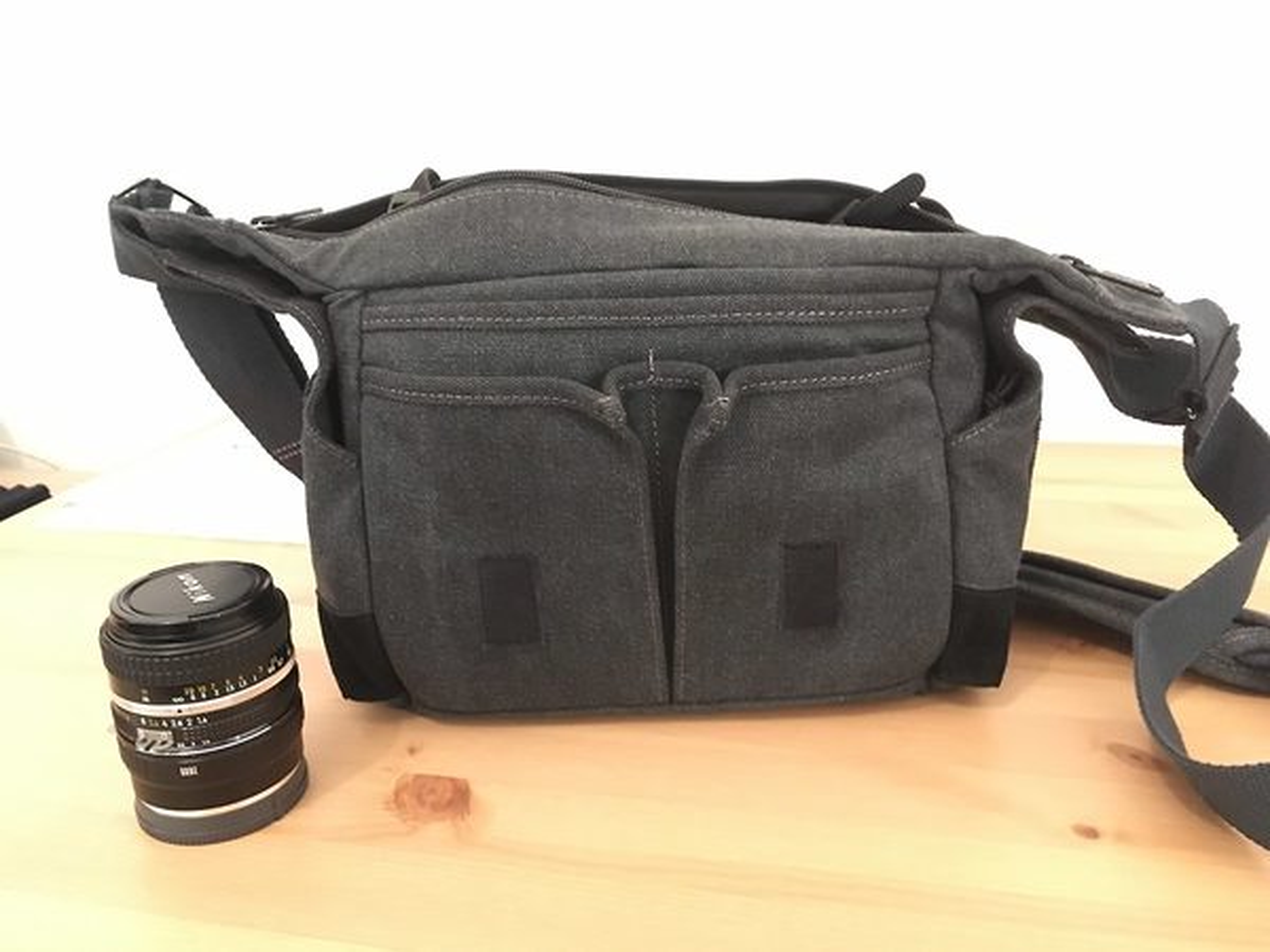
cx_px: 635
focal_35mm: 29
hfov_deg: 61.7
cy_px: 476
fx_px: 1064
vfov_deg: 48.2
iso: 640
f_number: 2.2
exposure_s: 1/17
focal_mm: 4.15
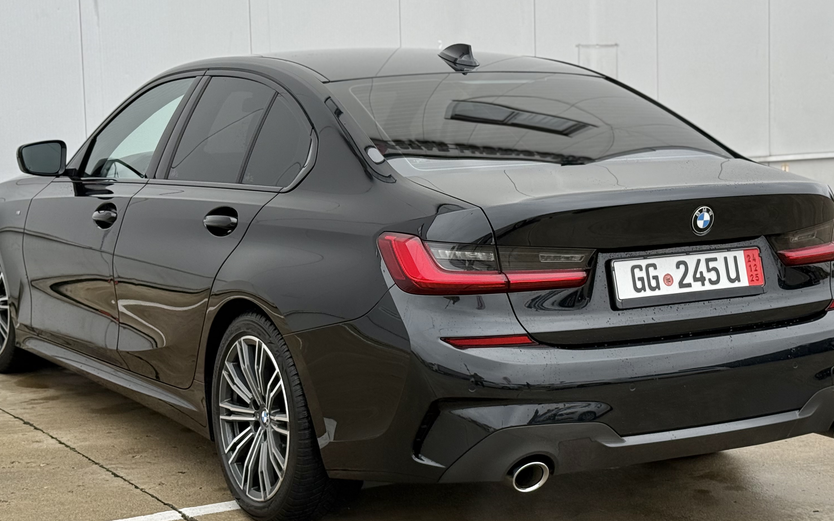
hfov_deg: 29.8
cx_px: 419
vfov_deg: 18.9
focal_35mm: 69
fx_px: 1568
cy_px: 243
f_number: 1.78
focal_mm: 6.76
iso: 80
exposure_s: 1/733
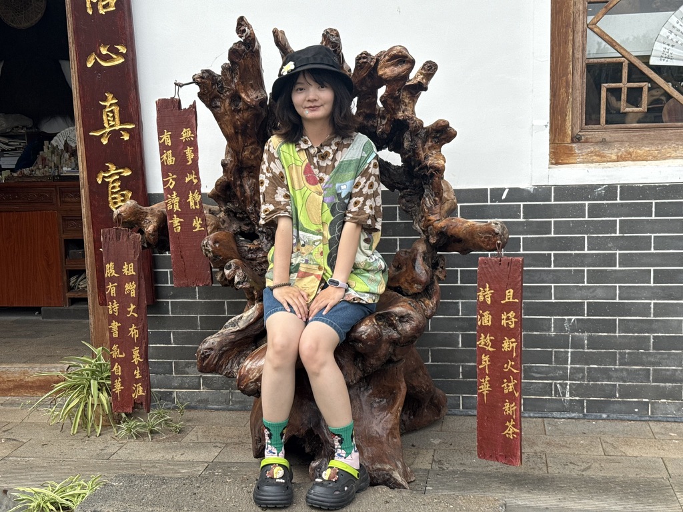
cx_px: 342
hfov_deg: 39.7
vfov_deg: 30.3
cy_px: 256
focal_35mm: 48
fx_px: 947
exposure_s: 1/1715
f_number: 1.78
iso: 64
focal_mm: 6.76
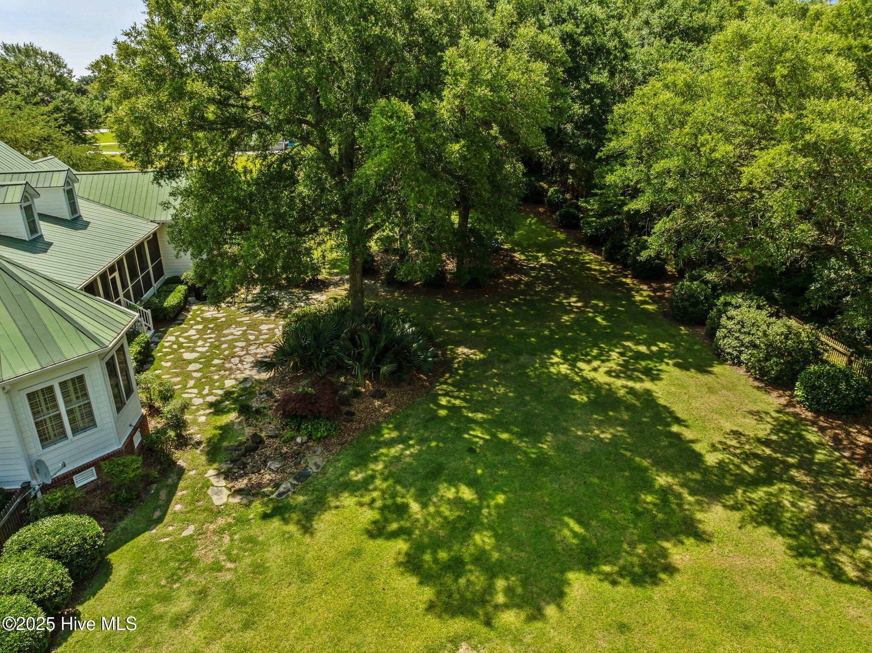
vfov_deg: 56.8
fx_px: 604
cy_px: 326
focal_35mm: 24
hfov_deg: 71.6
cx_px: 436
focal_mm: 12.29
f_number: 5
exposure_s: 1/640
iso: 100
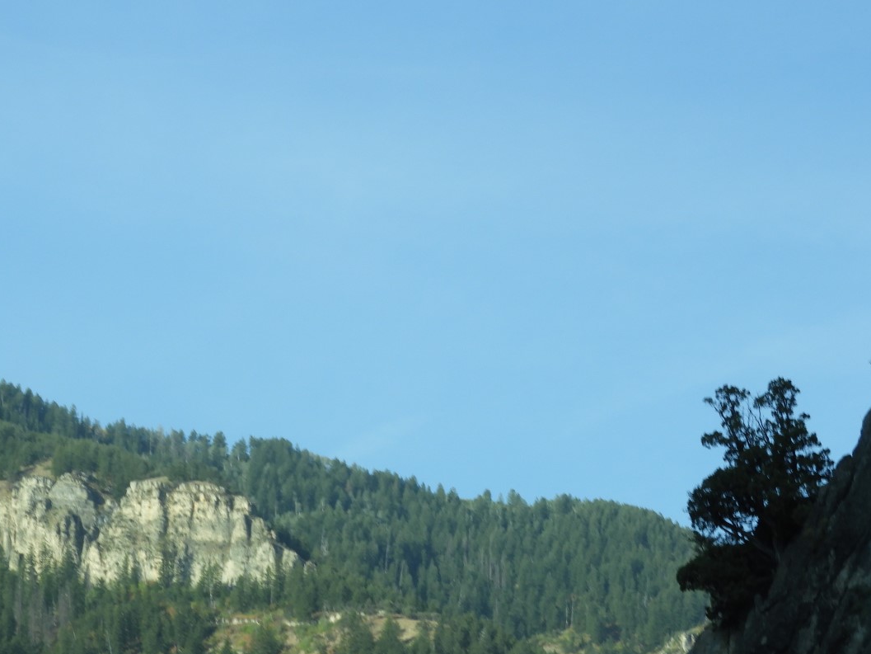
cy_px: 313
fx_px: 3599
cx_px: 335
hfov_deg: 13.8
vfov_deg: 10.4
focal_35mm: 143
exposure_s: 1/320
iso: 100
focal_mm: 18.8
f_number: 4.8
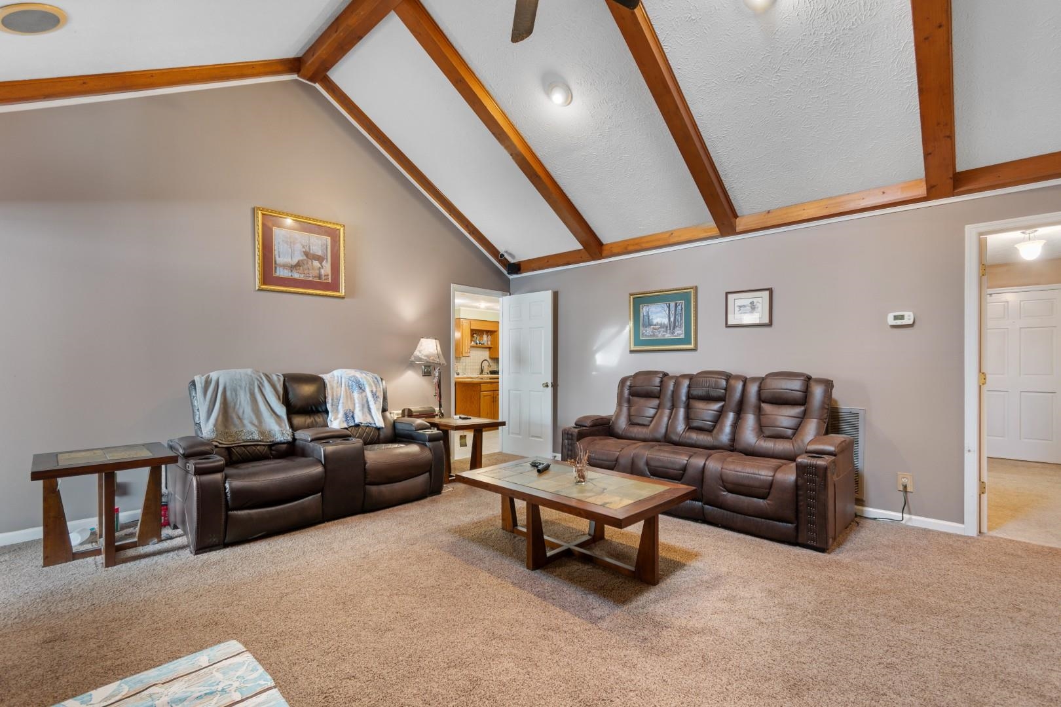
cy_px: 354
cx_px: 530
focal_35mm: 15
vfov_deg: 77.3
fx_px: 442
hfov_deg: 100.4
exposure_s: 1/2
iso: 100
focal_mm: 10
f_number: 4.5
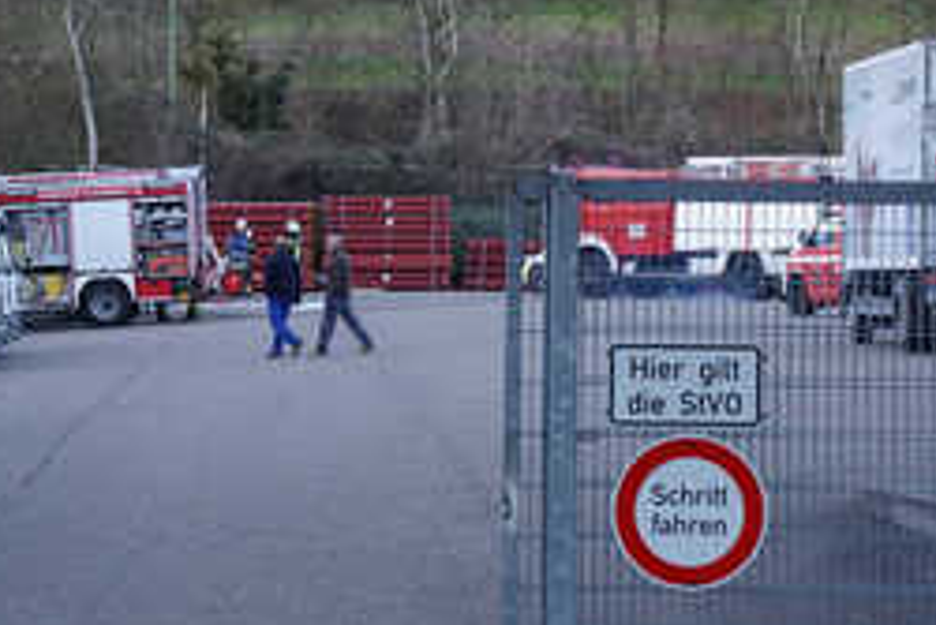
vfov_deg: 7.2
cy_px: 245
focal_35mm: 192
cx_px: 367
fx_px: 4995
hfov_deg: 10.7
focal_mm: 80
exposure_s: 1/160
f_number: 5.6
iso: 1250
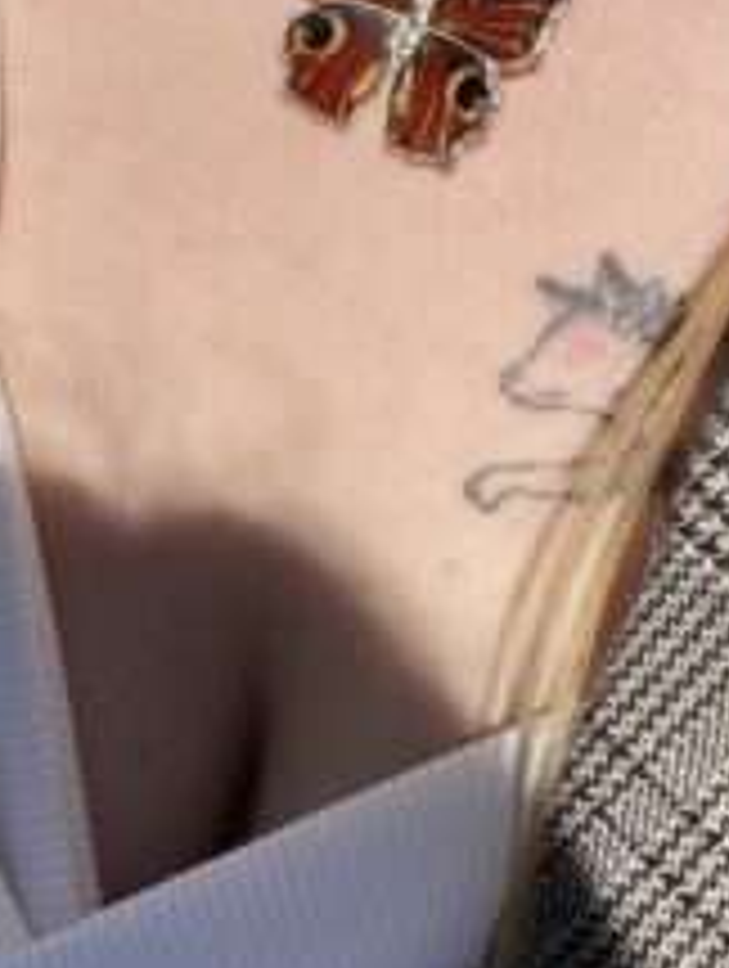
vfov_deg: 33.8
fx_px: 1568
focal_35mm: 56
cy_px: 270
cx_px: 202
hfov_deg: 25.9
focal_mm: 4.25
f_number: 1.8
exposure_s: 1/5747
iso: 32
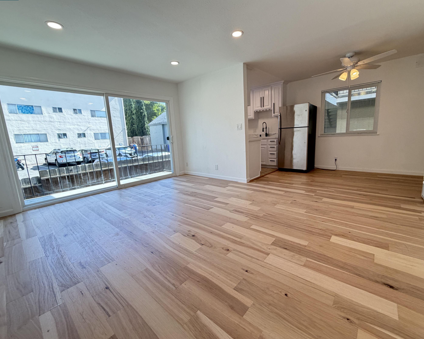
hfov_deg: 96.7
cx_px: 221
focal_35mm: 15
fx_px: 188
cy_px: 167
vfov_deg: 84.0
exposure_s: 1/120
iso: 200
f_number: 2.2
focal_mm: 2.22
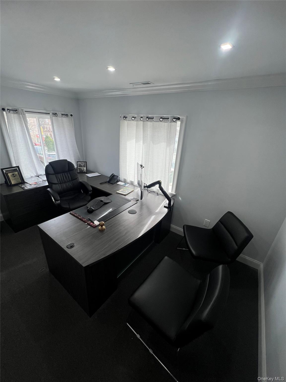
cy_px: 191
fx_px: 143
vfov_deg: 106.2
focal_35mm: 13
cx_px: 143
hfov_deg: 89.9
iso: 50
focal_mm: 1.57
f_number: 1.8
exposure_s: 1/120
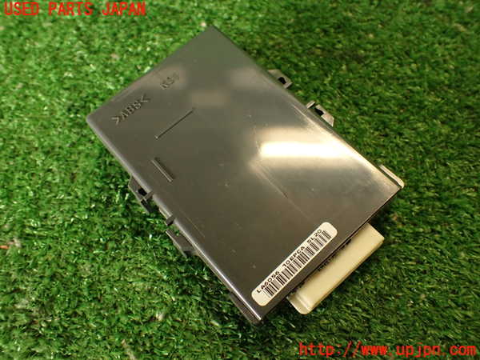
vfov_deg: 44.2
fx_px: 444
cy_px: 180
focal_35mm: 32
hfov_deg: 56.8
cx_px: 240
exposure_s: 1/40
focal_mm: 5.79
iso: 200
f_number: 2.4
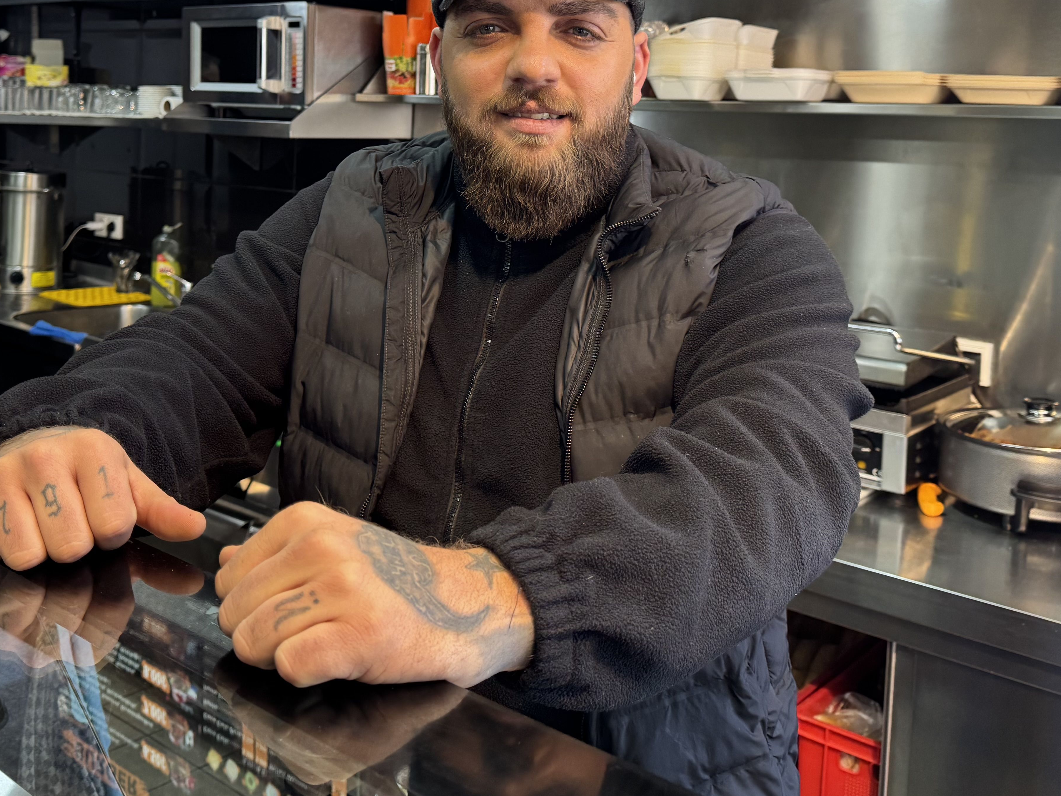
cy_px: 181
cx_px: 447
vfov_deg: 36.7
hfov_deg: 48.8
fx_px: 1165
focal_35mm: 38
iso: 200
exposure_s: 1/100
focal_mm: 6.76
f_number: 1.78
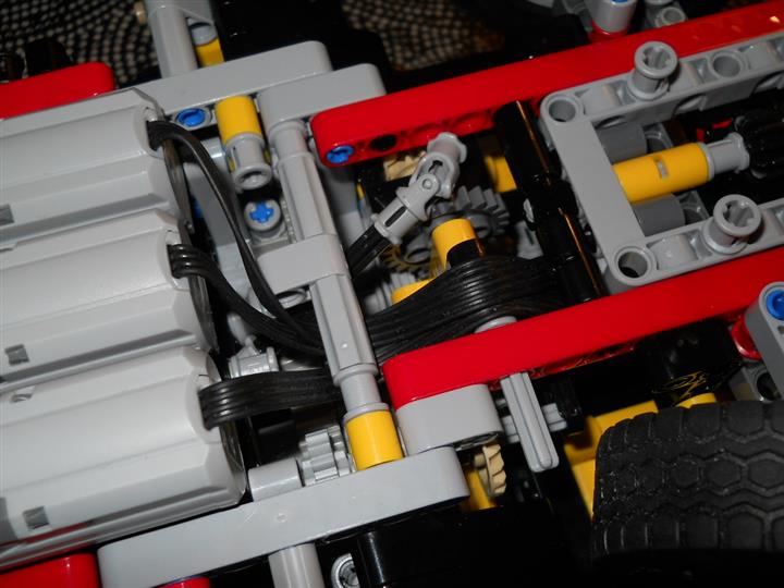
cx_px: 392
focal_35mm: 41
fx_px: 929
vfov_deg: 35.1
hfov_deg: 45.8
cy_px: 294
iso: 80
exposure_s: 1/30
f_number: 5.5
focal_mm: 6.72
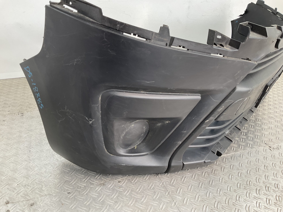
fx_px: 237
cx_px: 142
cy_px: 106
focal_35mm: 29
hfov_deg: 61.7
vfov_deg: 48.2
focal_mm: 3
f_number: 1.8
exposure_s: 1/100
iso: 32
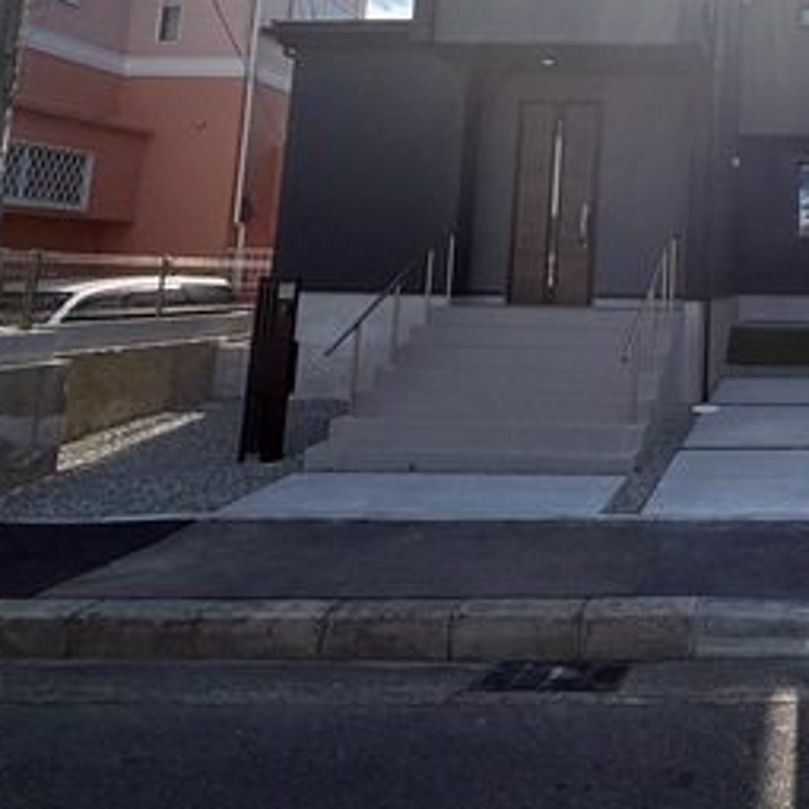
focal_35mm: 31
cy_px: 171
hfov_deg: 45.3
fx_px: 820
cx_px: 790
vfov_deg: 49.7
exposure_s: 1/3663
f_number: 2.2
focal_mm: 2.22
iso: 80
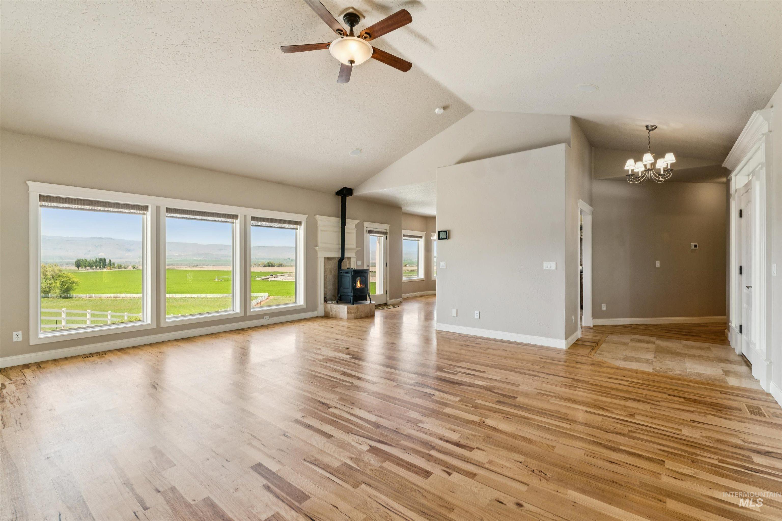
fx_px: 345
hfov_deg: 97.1
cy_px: 260
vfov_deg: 74.1
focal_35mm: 16
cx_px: 391
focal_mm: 15.9
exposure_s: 1/30
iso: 400
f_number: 13
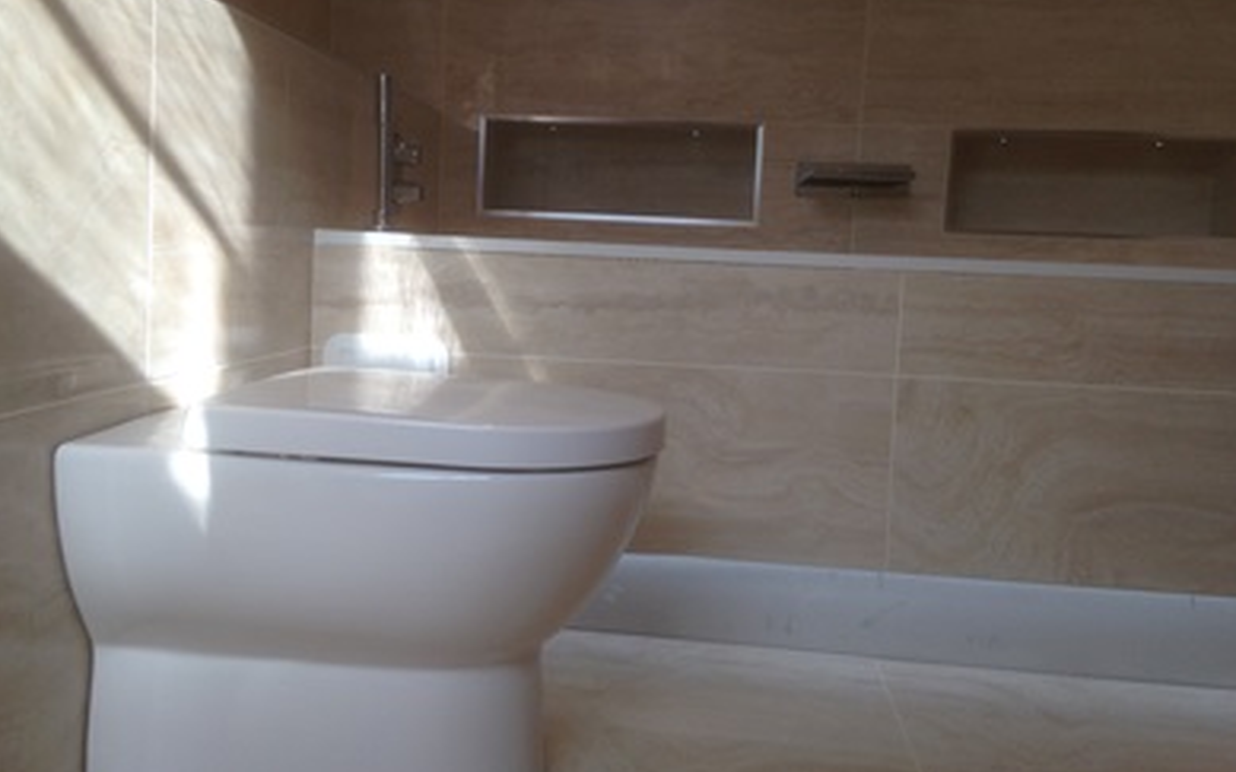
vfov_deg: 35.3
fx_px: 1212
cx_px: 610
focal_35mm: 36
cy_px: 327
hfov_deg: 54.0
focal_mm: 4.12
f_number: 2.4
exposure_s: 1/188
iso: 50
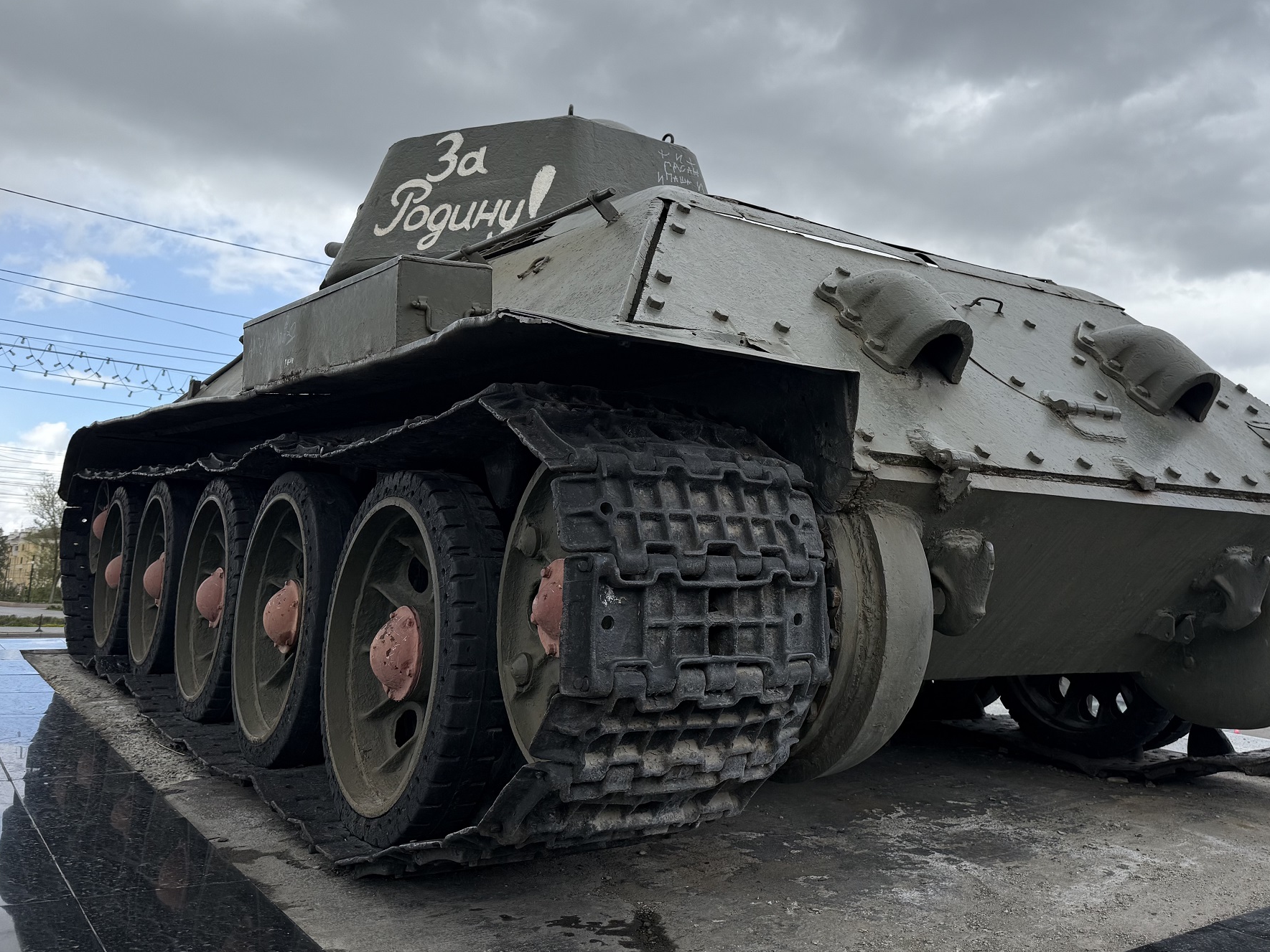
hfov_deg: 57.7
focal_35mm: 31
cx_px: 784
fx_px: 1137
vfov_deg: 45.2
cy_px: 371
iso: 80
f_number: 1.78
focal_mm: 6.76
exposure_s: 1/2445
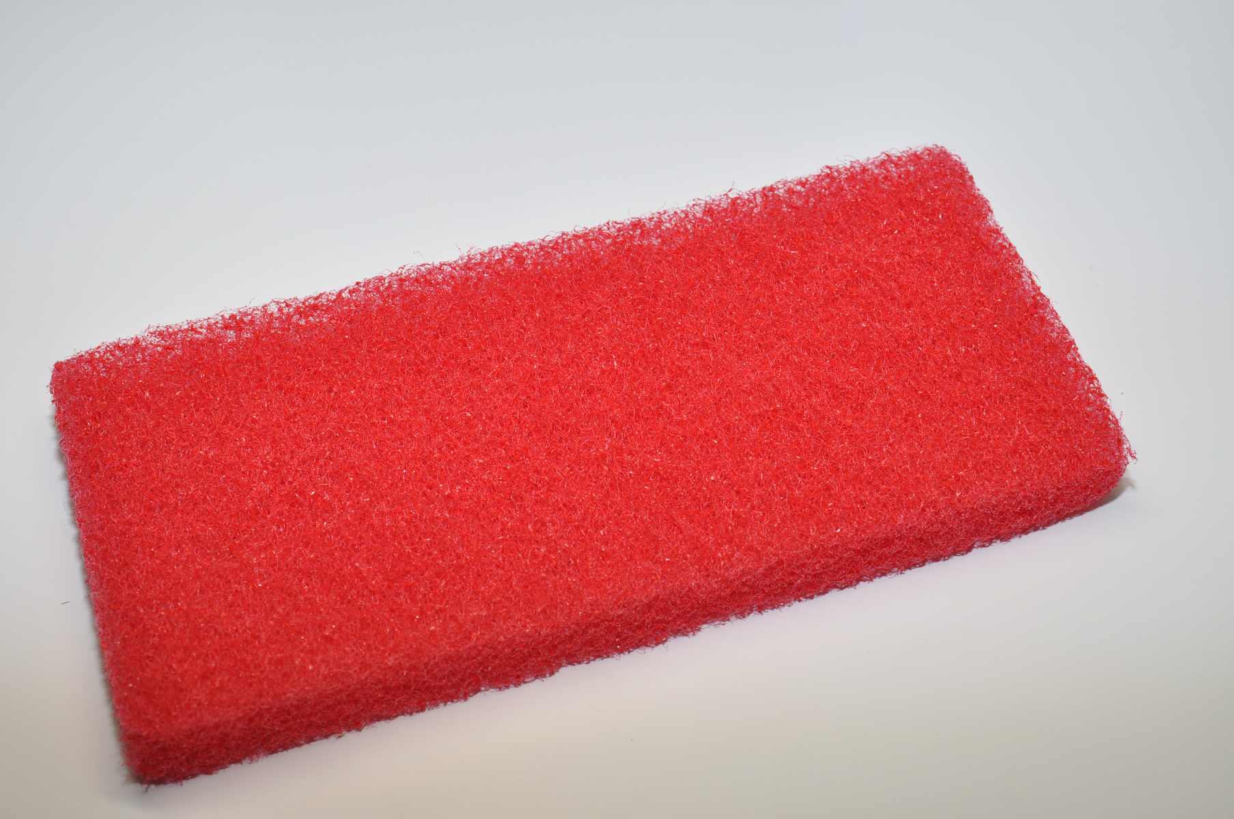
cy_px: 410
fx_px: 2054
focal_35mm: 60
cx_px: 617
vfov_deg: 22.6
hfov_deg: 33.4
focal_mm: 40
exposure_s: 1/60
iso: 200
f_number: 9
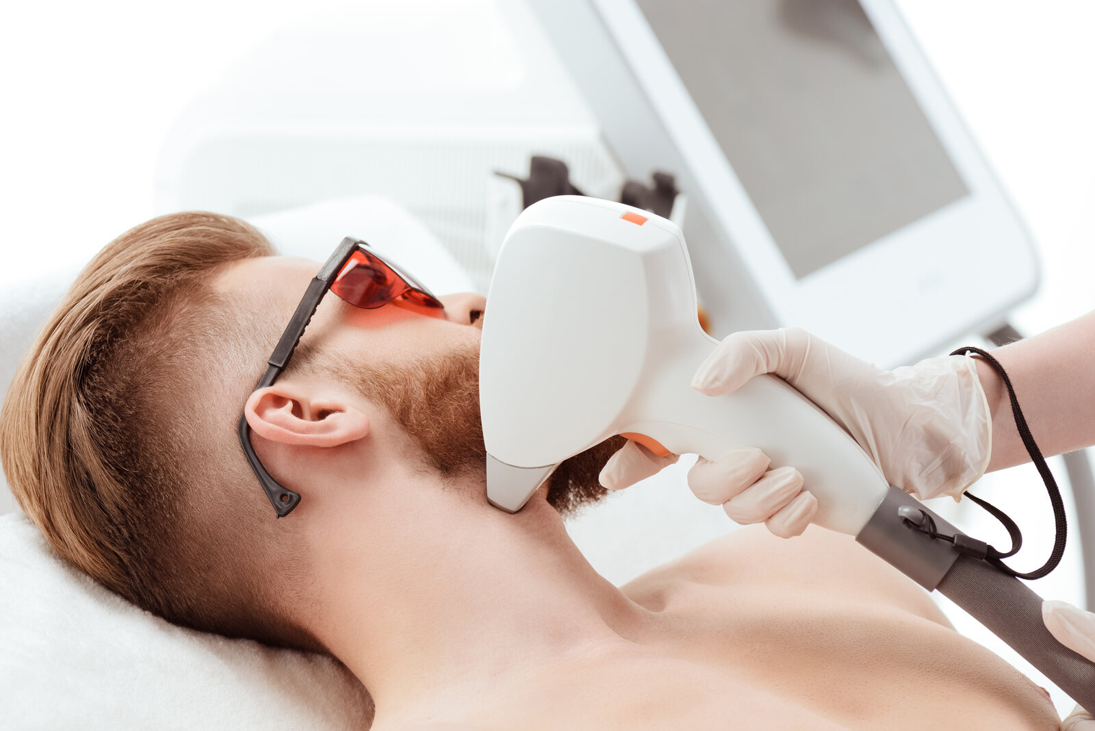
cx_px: 548
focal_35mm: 105
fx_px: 3195
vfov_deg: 13.1
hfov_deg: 19.4
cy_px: 366
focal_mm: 105
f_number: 6.3
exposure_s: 1/40
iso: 160
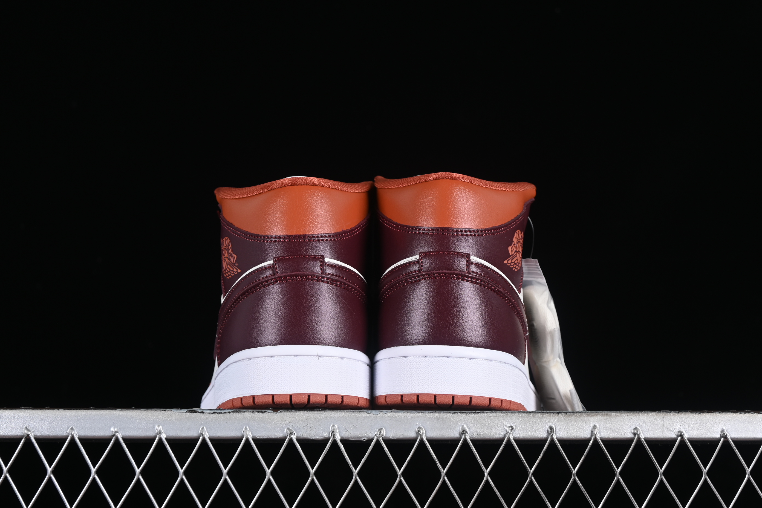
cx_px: 381
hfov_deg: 27.0
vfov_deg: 18.2
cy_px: 254
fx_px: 1587
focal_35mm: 75
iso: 160
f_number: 7.1
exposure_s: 1/80
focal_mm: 50
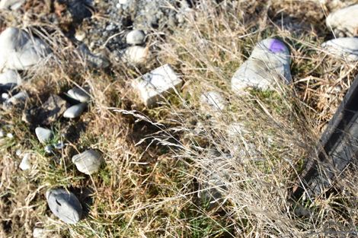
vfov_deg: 36.8
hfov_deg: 53.1
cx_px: 179
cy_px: 119
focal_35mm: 36
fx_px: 358
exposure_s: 1/320
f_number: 9
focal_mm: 24
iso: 200
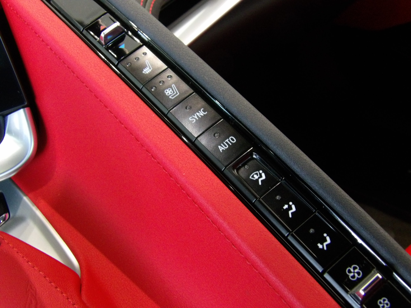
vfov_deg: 31.5
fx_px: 546
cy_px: 154
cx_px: 206
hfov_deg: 41.2
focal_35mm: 46
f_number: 3.8
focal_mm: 8.2
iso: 800
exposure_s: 1/19
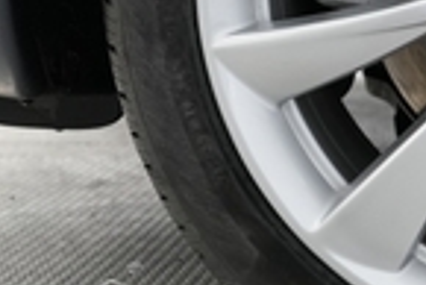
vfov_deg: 12.7
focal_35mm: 106
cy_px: -21
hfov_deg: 17.8
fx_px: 1256
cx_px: 576
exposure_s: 1/160
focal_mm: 24
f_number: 2.8
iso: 2500
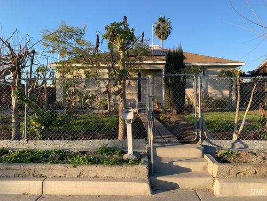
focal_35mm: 26
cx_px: 134
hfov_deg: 67.3
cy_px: 100
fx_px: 201
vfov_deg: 53.1
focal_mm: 4.25
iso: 25
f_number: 1.8
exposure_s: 1/808
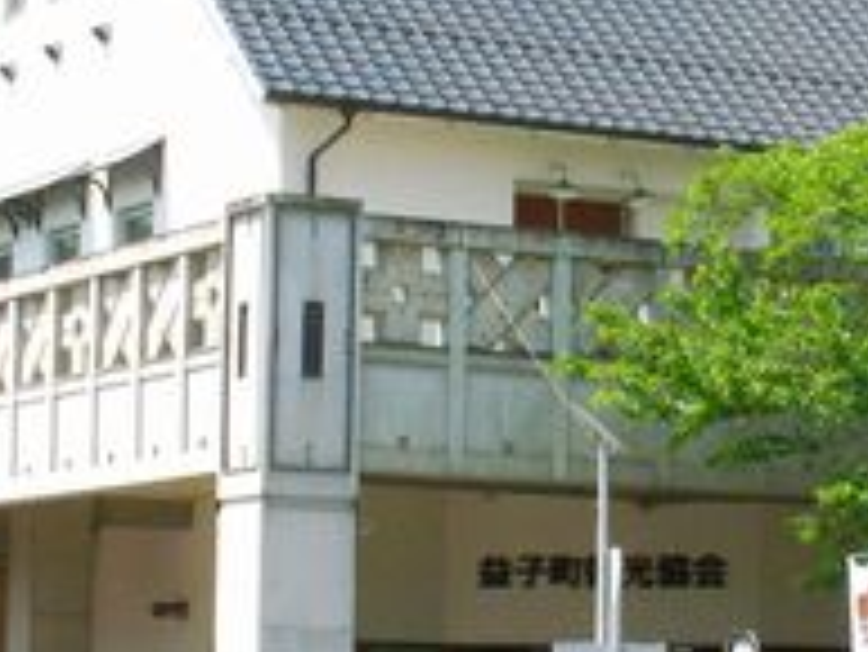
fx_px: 4115
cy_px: 355
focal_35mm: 164
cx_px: 621
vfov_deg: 9.1
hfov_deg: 12.0
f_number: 5.9
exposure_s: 1/673
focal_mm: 12.1
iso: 400
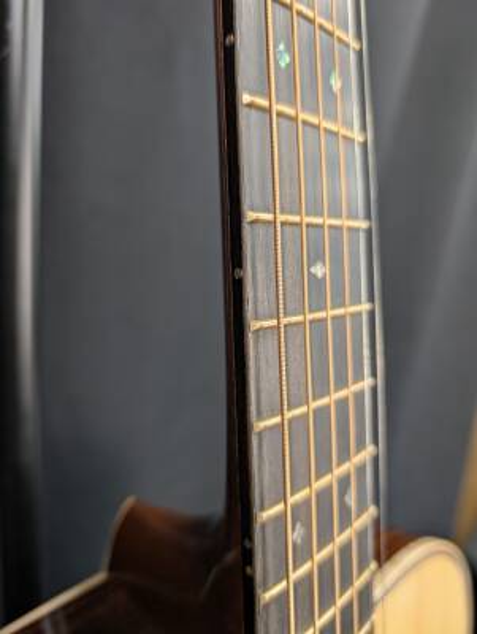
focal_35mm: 24
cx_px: 238
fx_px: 440
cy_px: 317
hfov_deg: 56.9
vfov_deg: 71.5
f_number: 1.68
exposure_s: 1/60
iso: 171
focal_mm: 6.9
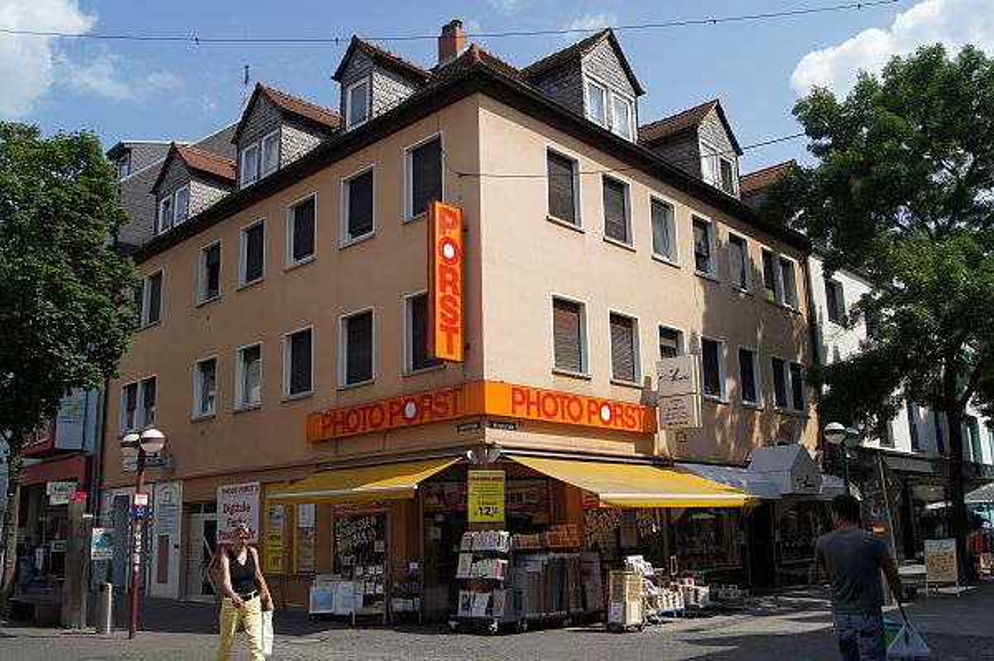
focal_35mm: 30
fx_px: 828
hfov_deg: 62.0
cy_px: 330
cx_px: 497
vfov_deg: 43.5
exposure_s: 1/250
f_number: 10
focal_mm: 20
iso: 200
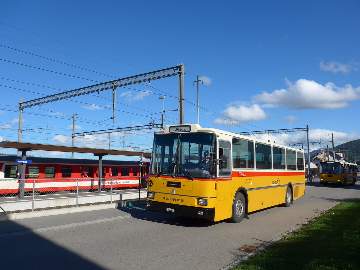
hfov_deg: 61.7
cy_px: 135
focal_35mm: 29
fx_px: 302
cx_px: 180
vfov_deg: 48.2
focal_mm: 6
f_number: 3.2
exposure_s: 1/1600
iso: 80
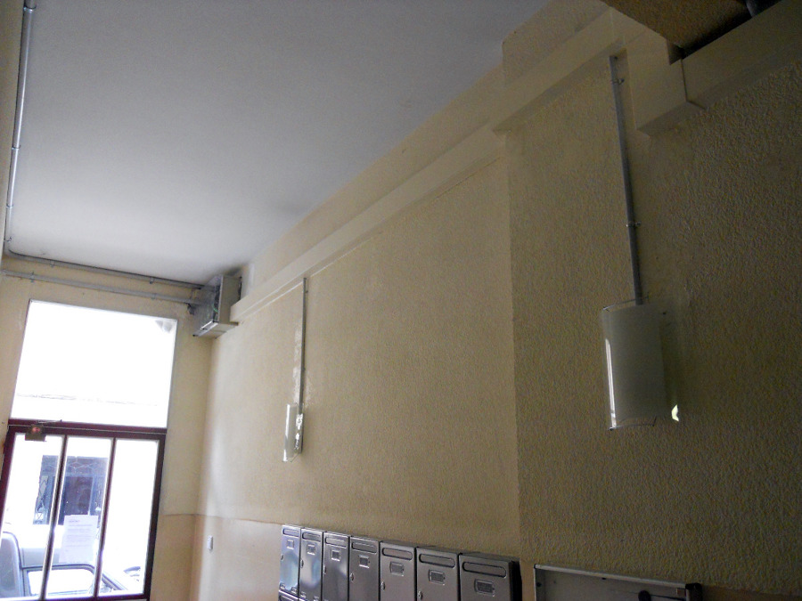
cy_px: 300
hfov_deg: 63.4
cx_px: 401
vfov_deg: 49.7
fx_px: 649
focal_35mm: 28
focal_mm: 5
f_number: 2.7
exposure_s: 1/125
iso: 640
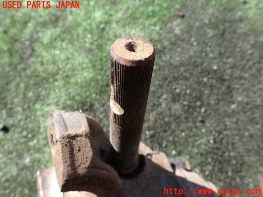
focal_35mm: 30
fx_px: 228
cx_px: 132
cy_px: 98
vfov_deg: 46.8
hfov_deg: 60.0
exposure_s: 1/320
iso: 100
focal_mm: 5.4
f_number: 3.2
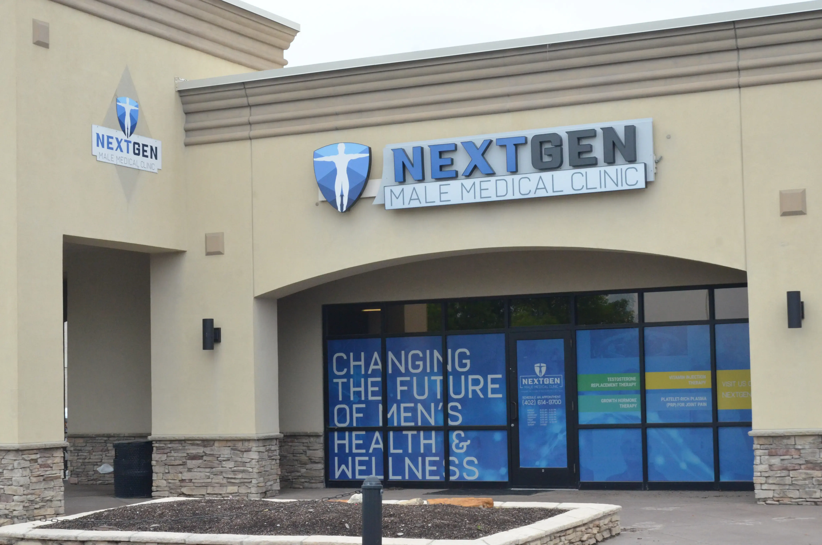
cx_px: 411
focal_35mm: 66
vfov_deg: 20.5
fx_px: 1504
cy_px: 272
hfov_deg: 30.6
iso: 2000
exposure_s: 1/640
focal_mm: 44
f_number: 13
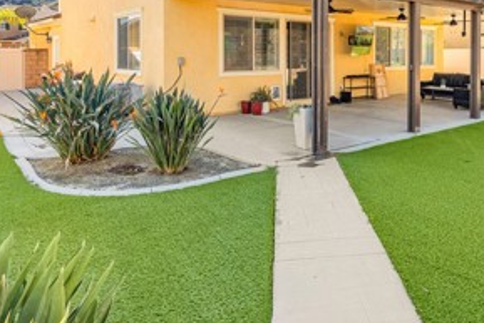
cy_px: 54
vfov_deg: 40.2
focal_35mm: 31
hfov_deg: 58.6
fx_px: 417
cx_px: 332
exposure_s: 1/60
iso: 80
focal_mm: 14
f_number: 8
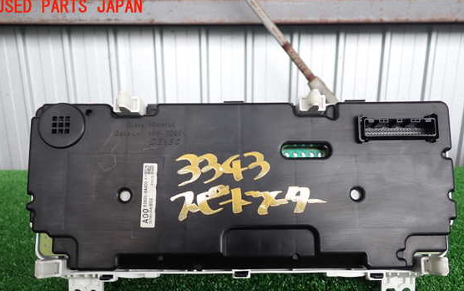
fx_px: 405
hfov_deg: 59.6
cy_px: 185
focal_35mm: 32
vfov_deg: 39.2
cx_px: 241
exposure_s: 1/30
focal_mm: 5.05
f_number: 2.2
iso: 200
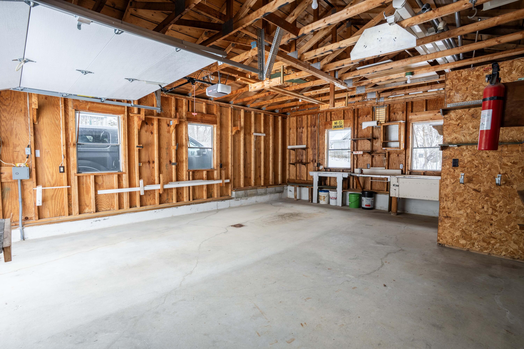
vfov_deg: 70.4
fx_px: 247
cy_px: 174
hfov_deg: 93.3
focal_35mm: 17
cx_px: 262
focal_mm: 17
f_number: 8
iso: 200
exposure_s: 1/80
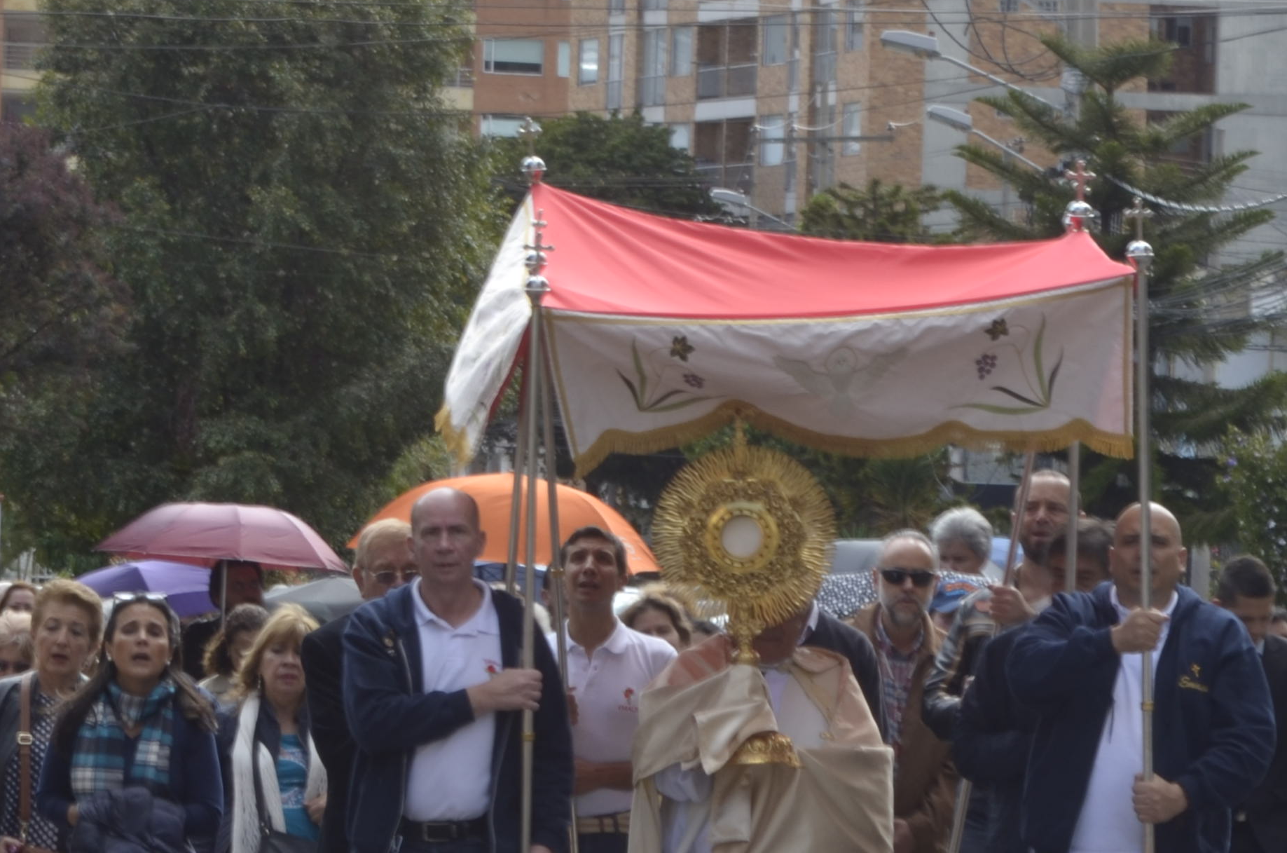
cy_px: 545
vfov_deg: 6.2
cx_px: 593
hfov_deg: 9.3
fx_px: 7897
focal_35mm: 221
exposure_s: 1/30
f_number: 14
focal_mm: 55
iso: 100
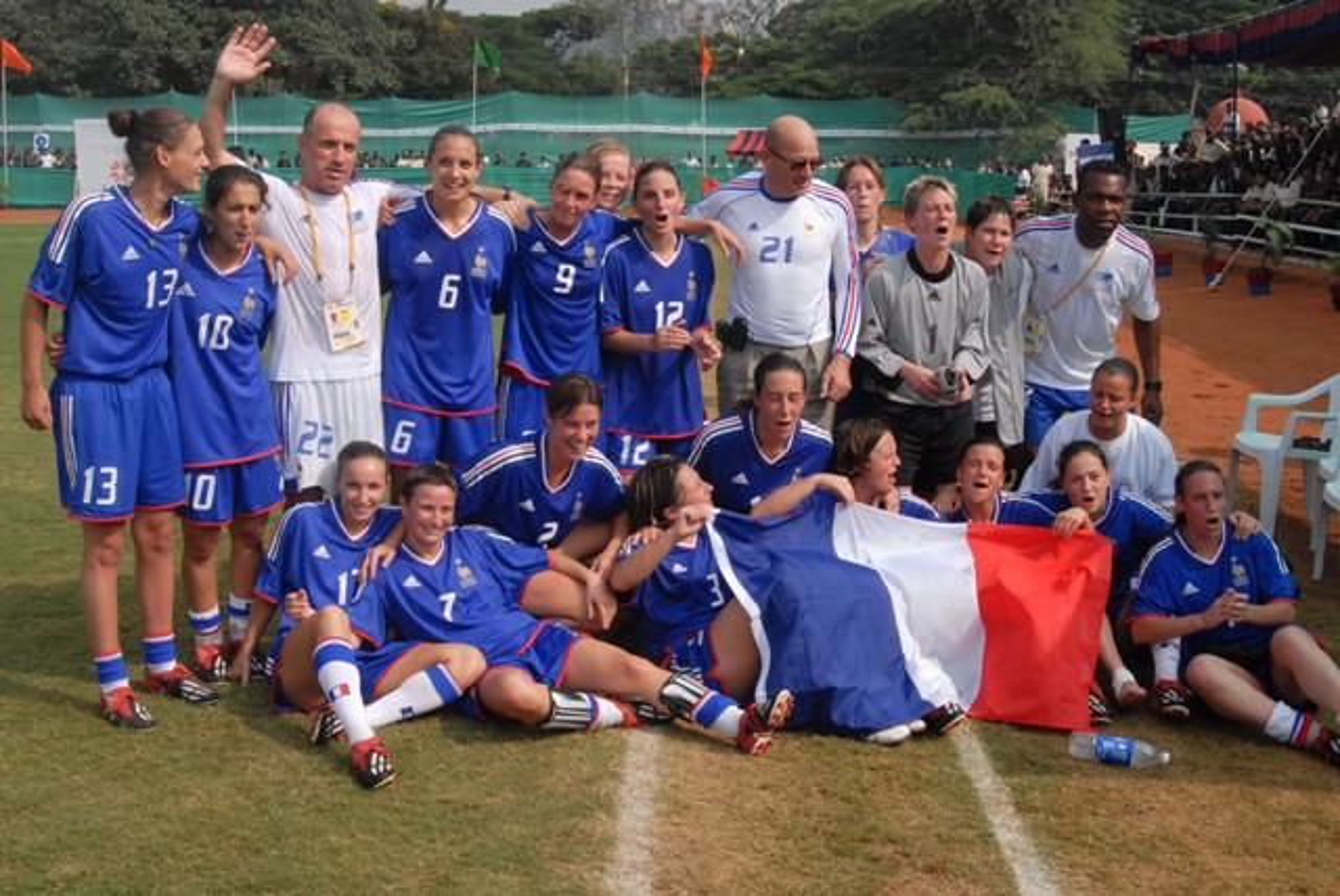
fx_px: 1565
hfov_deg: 46.4
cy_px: 448
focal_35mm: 42
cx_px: 670
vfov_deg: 32.0
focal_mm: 28
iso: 400
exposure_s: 1/500
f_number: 10
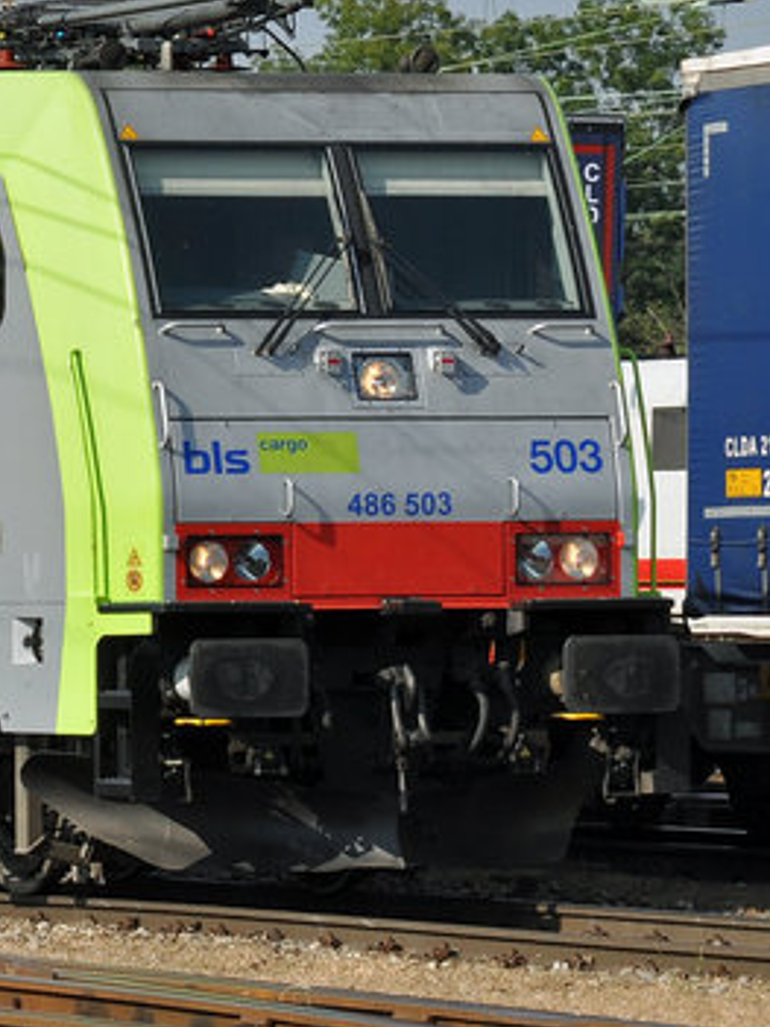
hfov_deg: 4.3
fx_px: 10238
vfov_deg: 5.7
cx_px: -378
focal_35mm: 345
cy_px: 174
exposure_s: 1/1000
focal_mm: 70
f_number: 6.3
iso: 200
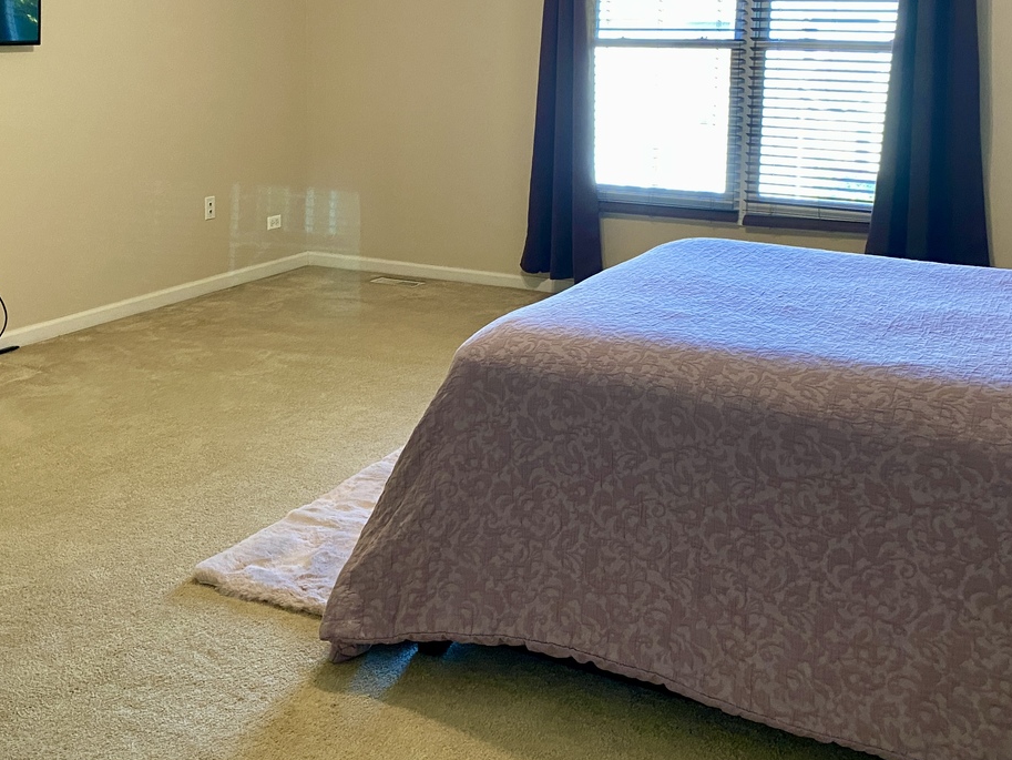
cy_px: 182
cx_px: 468
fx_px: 1199
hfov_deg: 45.7
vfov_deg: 34.3
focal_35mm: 41
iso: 250
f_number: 1.8
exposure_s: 1/60
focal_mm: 4.25
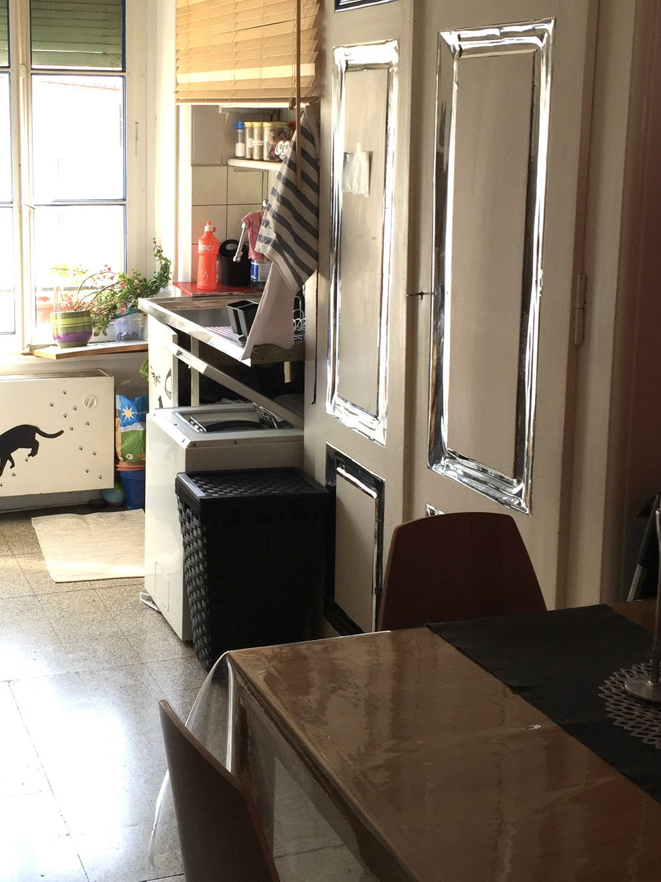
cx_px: 177
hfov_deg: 30.4
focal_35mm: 47
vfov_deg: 40.2
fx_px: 1197
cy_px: 341
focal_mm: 4.15
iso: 32
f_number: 2.2
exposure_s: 1/131
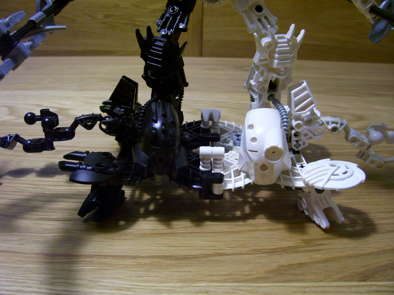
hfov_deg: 54.0
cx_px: 197
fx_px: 387
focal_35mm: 34
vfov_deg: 41.8
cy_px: 148
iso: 160
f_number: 2.7
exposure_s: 1/8
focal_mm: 5.6
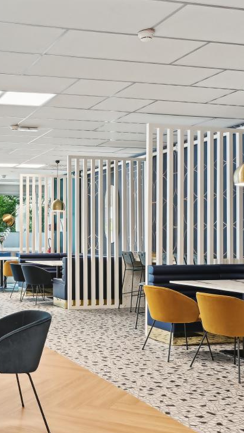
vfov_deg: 46.3
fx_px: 506
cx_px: -16
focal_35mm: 44
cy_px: 242
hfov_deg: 25.4
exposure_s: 1/3.33
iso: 200
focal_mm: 24
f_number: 11
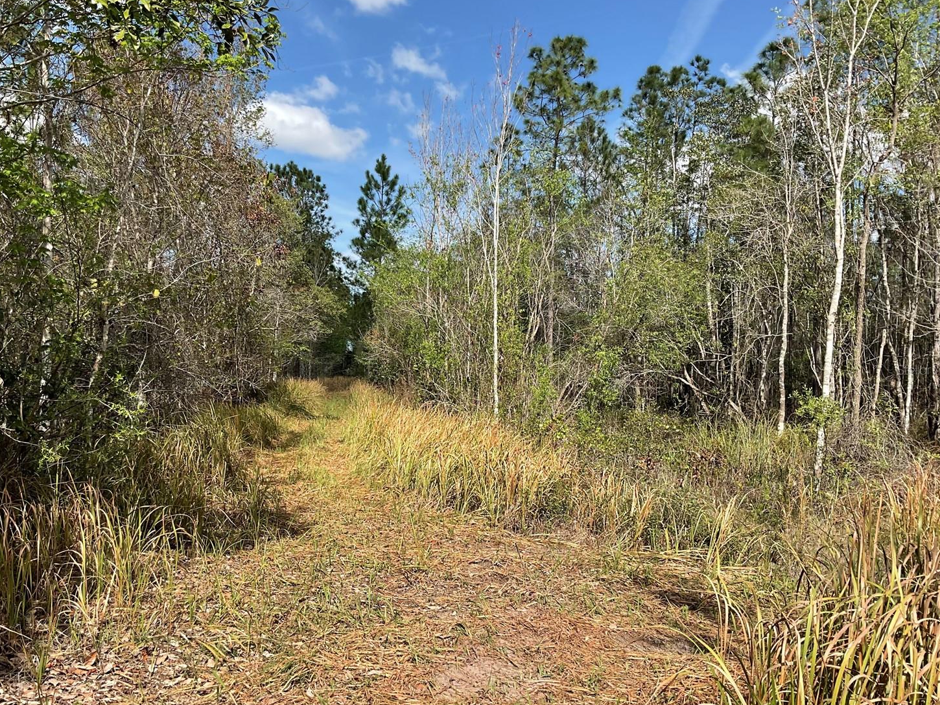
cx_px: 440
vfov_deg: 44.2
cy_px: 369
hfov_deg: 56.8
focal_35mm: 32
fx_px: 869
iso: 16
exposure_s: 1/1412
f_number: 1.8
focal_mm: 3
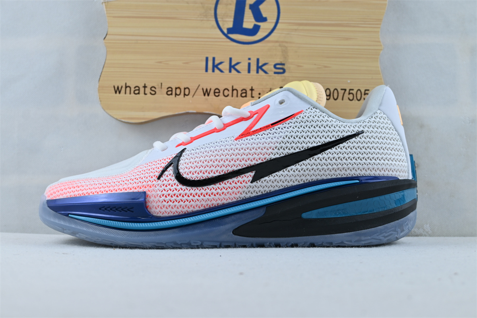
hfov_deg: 43.0
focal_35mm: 46
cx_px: 238
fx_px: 606
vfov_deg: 29.4
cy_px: 159
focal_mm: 30.5
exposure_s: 1/60
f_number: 4.8
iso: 100
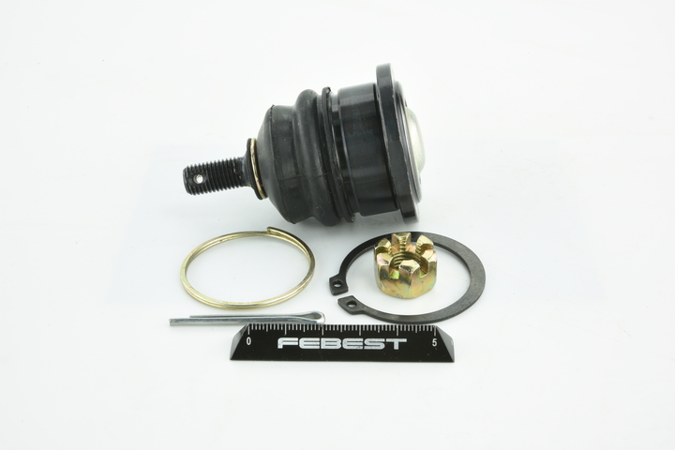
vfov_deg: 22.6
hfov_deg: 33.4
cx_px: 338
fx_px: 1125
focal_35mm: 60
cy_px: 225
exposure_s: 1/2
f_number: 29
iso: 64
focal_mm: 60
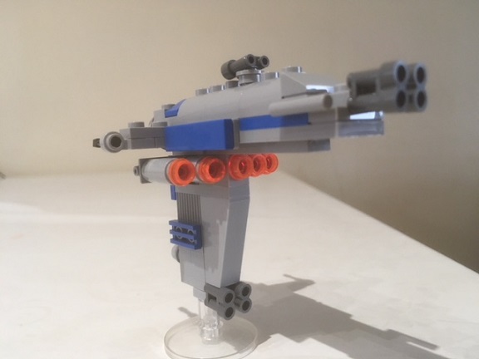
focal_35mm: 29
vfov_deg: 48.2
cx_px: 240
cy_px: 180
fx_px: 401
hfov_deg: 61.7
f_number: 2.2
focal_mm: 4.15
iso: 125
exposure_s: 1/33
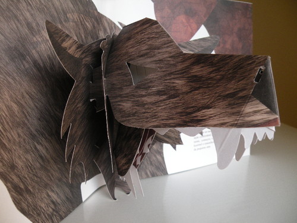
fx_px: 232
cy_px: 112
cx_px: 148
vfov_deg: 51.4
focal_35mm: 27
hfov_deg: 65.3
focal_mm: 4.7
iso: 138
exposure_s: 1/60
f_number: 2.8
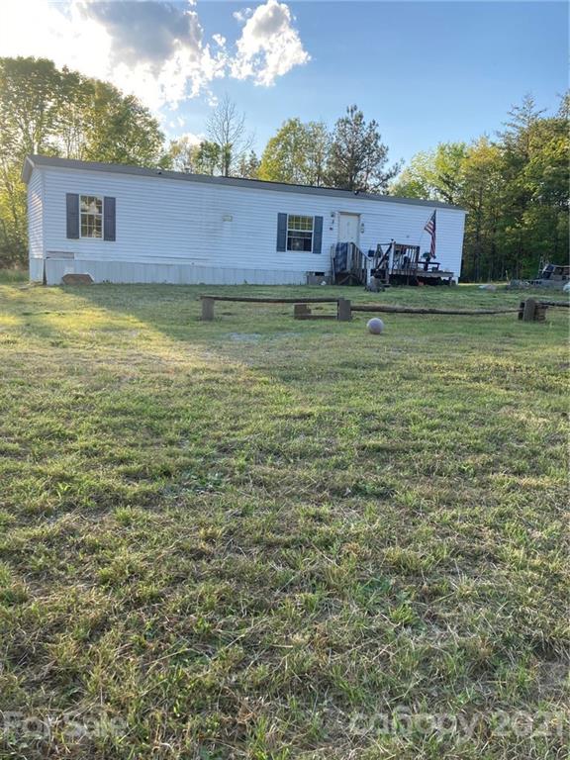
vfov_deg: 63.4
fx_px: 615
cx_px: 285
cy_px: 380
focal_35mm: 28
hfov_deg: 49.7
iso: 20
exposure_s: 1/437
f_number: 1.8
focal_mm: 3.99
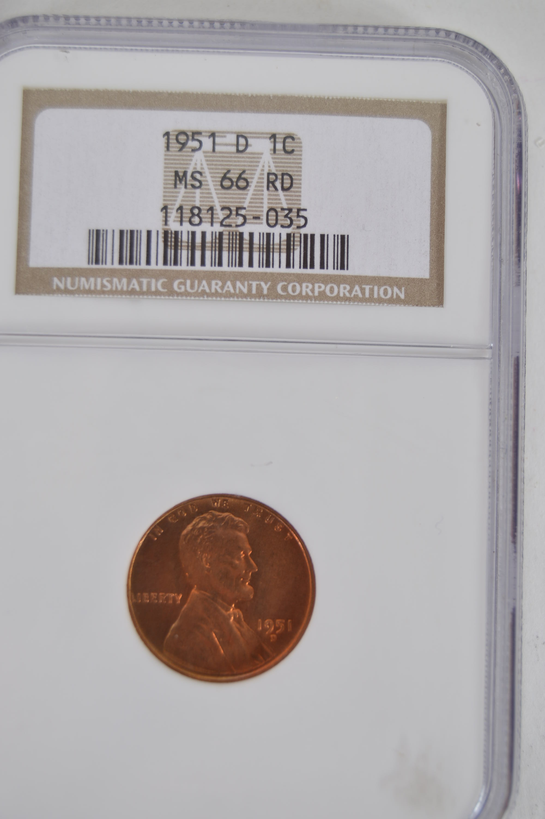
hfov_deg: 18.9
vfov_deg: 28.1
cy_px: 410
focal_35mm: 72
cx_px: 272
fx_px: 1638
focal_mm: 48
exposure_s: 1/80
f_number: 5.6
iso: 100
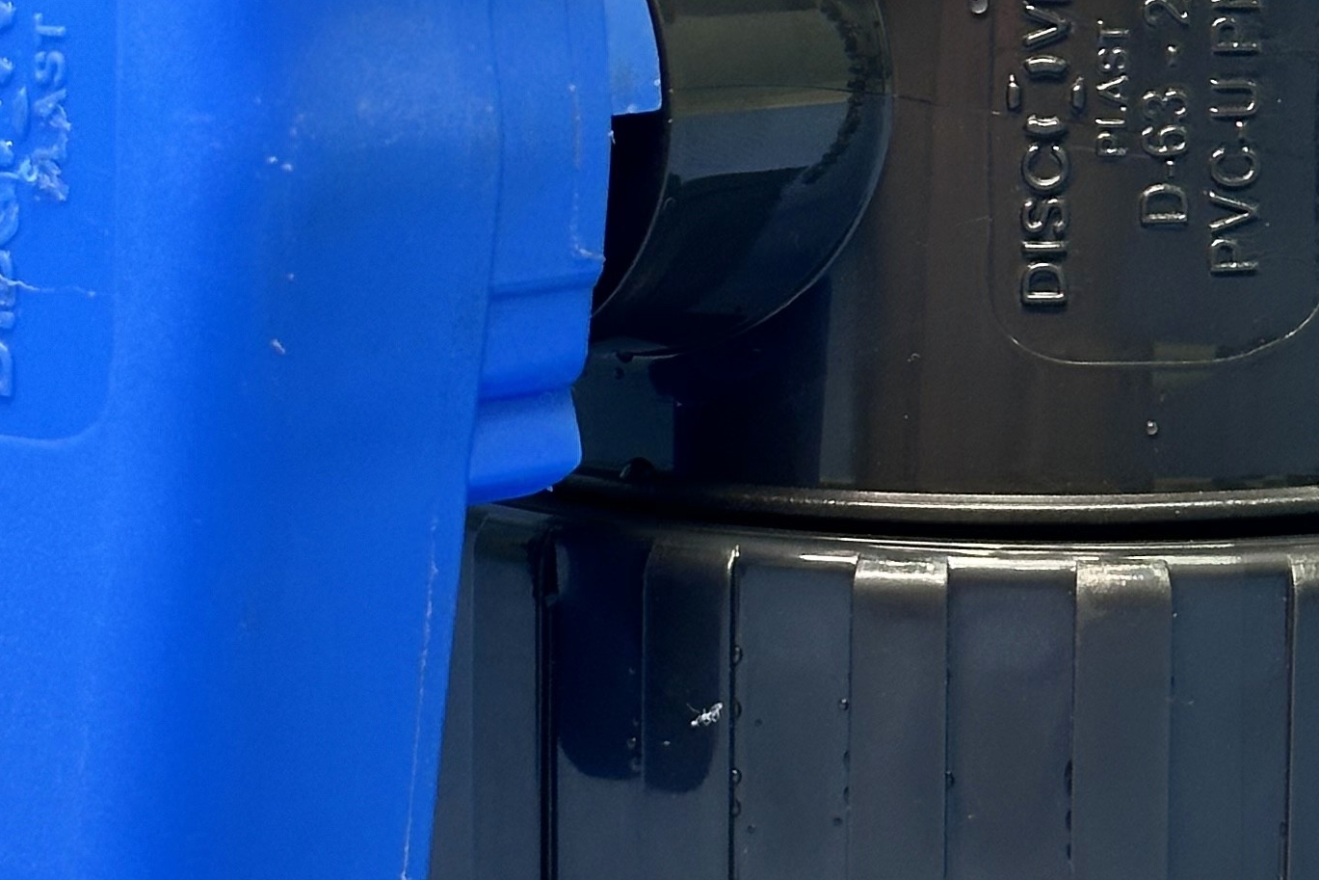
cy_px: 133
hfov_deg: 13.9
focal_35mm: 147
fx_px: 5386
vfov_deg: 9.3
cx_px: 926
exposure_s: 1/100
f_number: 1.78
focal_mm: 6.86
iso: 80
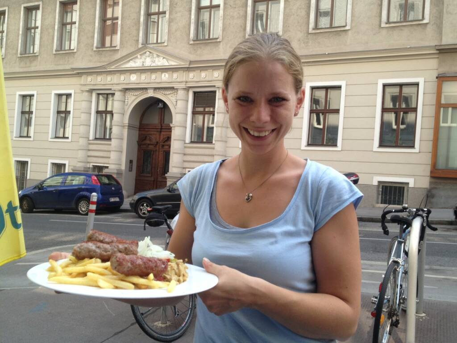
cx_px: 228
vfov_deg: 40.7
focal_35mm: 35
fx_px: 462
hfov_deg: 52.6
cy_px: 172
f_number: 2.4
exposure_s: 1/358
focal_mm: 4.28
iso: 50
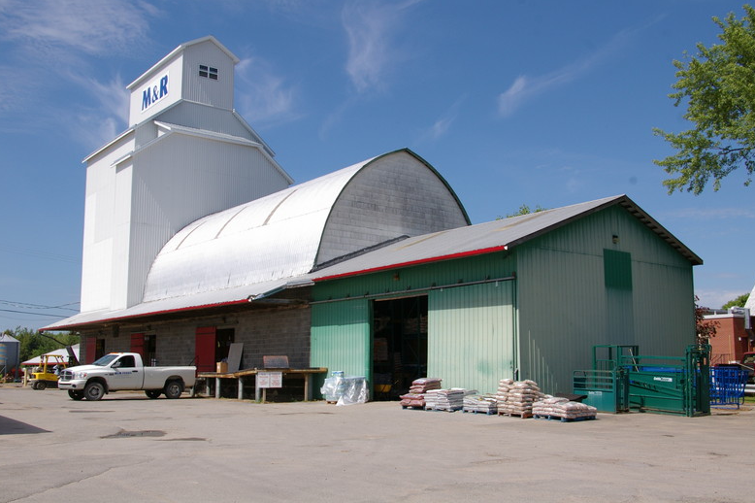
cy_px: 249
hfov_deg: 51.9
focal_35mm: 37
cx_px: 379
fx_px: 776
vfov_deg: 35.9
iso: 200
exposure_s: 1/500
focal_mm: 24
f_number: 11
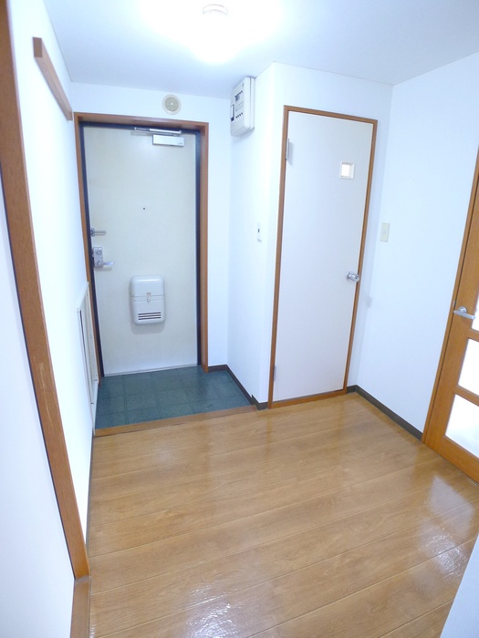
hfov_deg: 56.8
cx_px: 240
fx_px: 443
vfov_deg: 71.6
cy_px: 319
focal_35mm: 24
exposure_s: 1/15
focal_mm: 5.1
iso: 400
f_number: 2
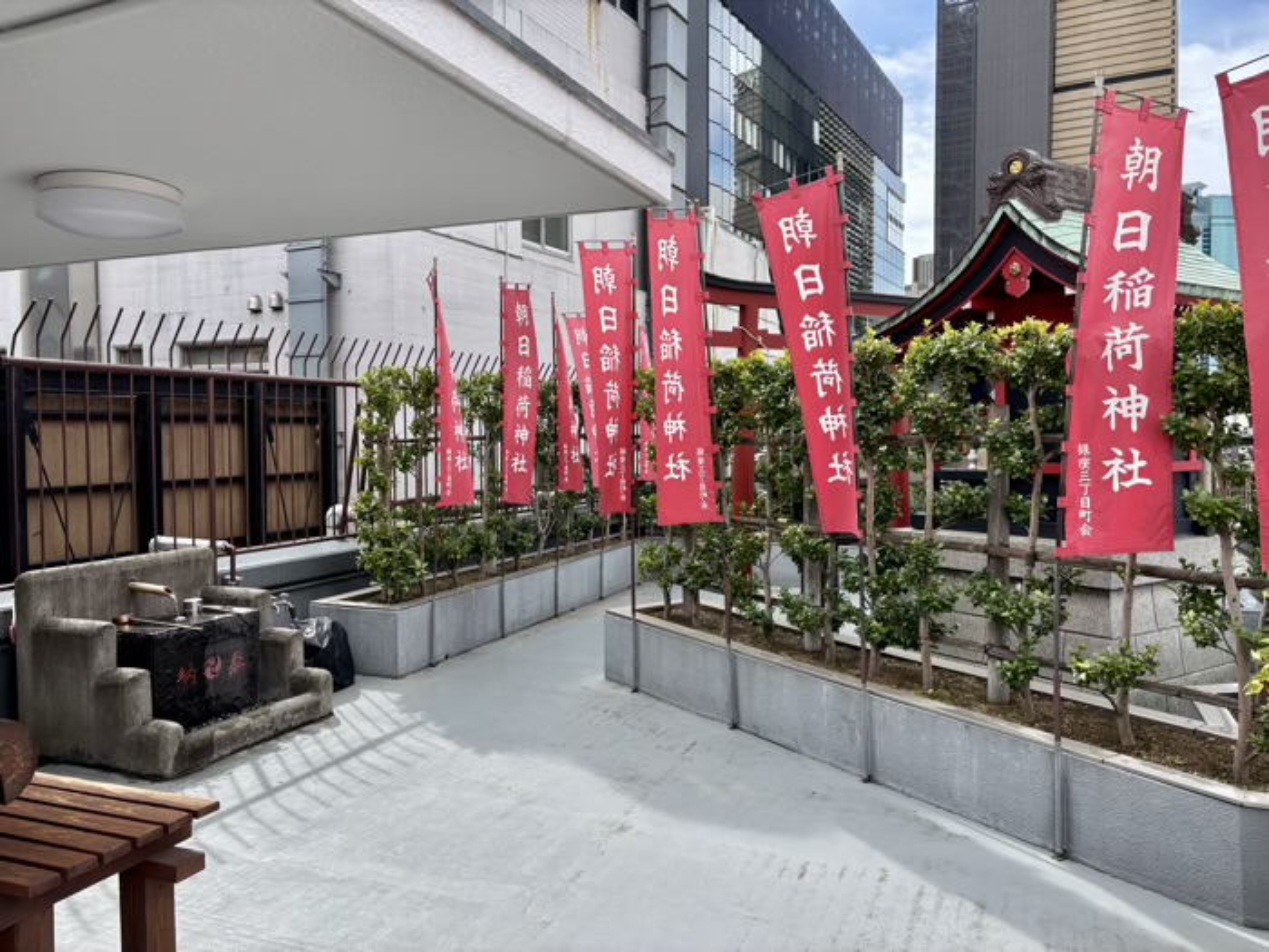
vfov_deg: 53.1
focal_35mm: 26
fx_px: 953
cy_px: 476
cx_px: 634
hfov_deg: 67.3
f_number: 1.6
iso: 50
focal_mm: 5.96
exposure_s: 1/1007
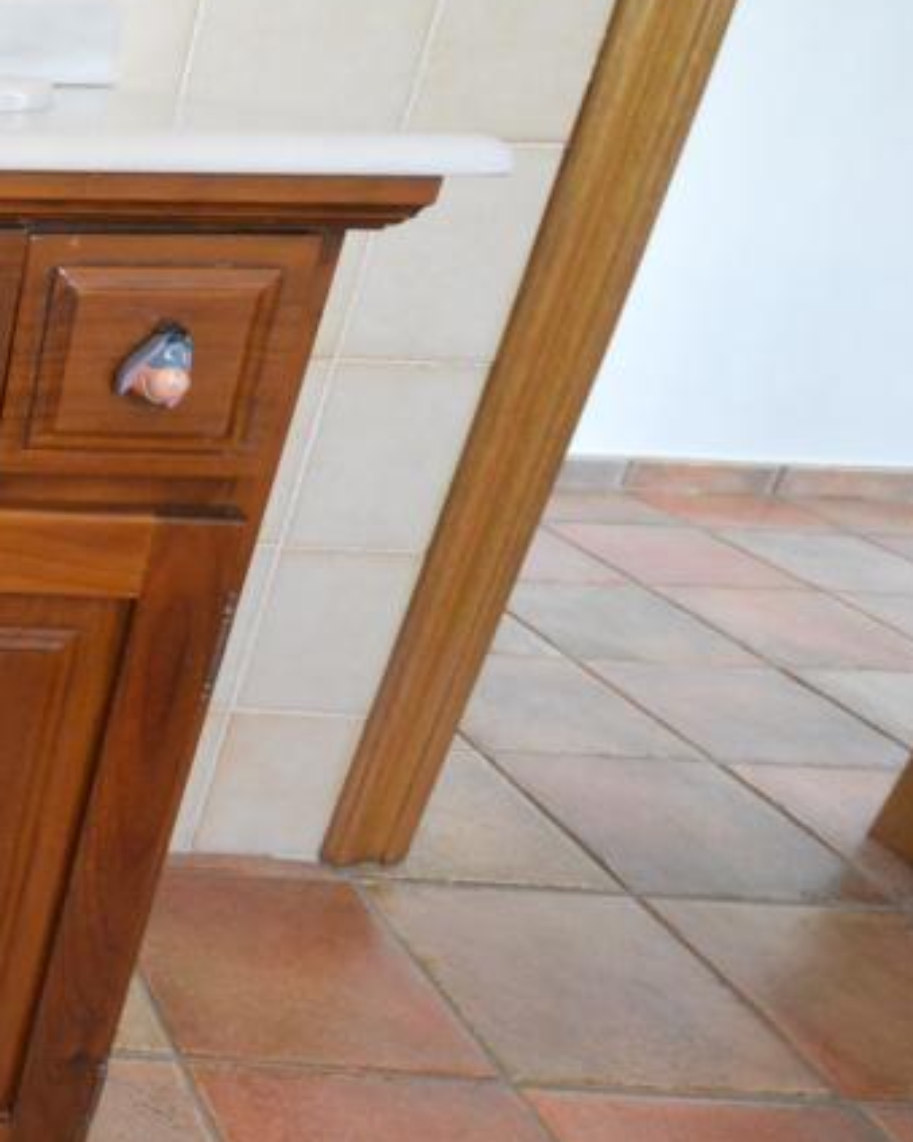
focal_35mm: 34
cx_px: -452
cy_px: 624
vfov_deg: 52.8
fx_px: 1149
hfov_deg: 28.4
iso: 3200
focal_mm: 10
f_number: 4
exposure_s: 1/60
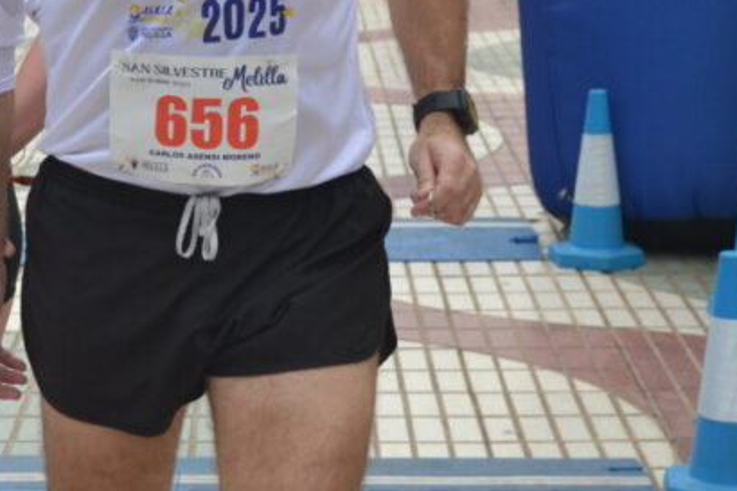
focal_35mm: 116
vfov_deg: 11.6
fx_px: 2379
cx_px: 131
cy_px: -14
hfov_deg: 17.4
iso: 400
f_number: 4.2
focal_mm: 31
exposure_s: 1/1000
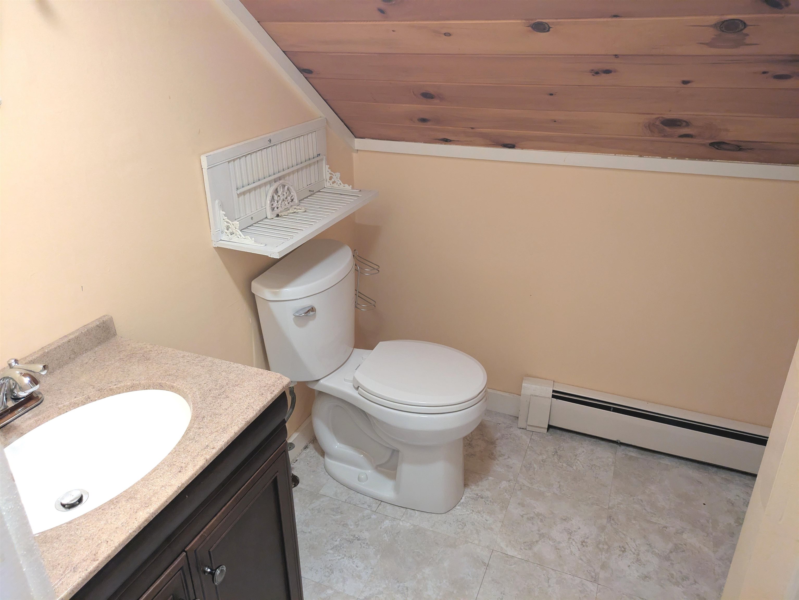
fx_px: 577
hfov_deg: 69.4
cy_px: 300
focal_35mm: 25
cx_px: 400
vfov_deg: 54.9
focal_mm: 5.43
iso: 295
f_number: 1.89
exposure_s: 1/24
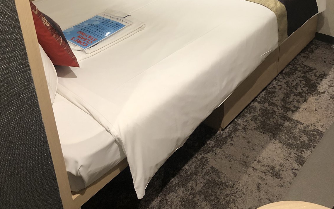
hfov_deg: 49.3
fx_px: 364
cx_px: 166
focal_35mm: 40
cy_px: 8
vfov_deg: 30.1
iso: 50
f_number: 1.8
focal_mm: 3.99
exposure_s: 1/15
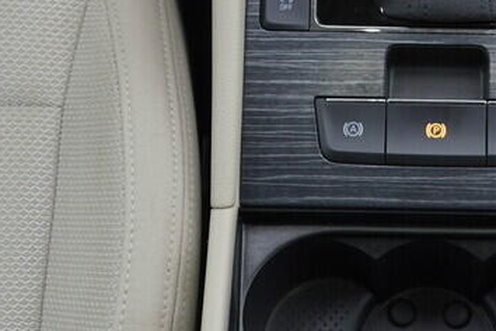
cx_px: 411
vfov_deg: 13.0
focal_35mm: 104
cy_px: 4
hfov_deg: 19.4
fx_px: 1433
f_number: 3.2
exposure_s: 1/50
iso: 125
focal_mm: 24
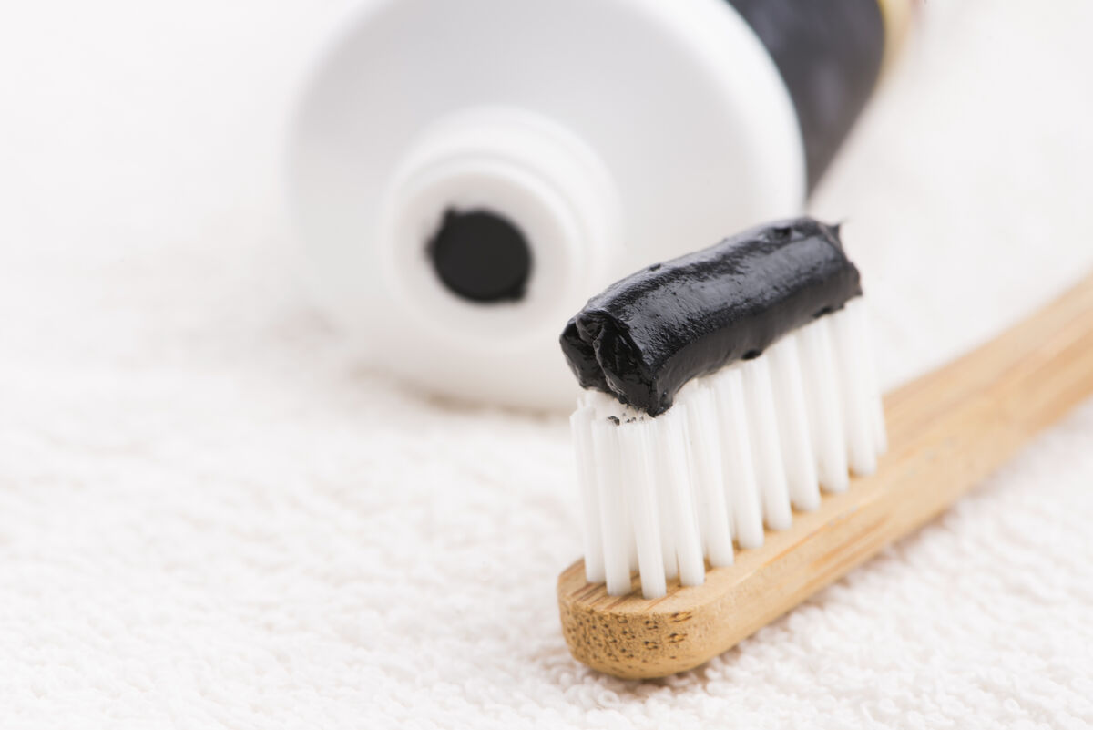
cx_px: 546
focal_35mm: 105
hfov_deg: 19.4
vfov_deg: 13.1
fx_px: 3189
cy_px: 365
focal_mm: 105
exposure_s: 1/80
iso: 100
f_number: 16
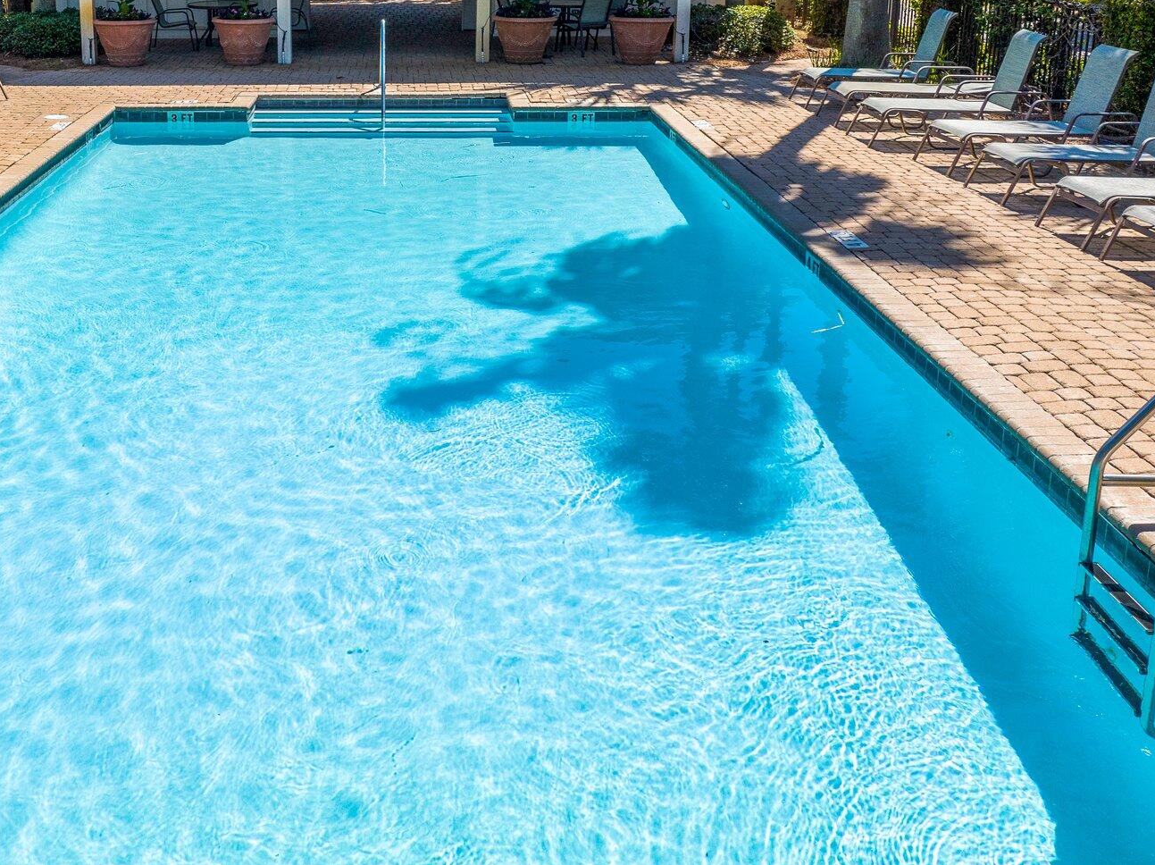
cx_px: 371
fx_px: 1267
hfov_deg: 48.1
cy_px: 182
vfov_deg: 36.5
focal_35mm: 38
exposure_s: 1/3200
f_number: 2.8
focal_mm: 12.29
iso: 100
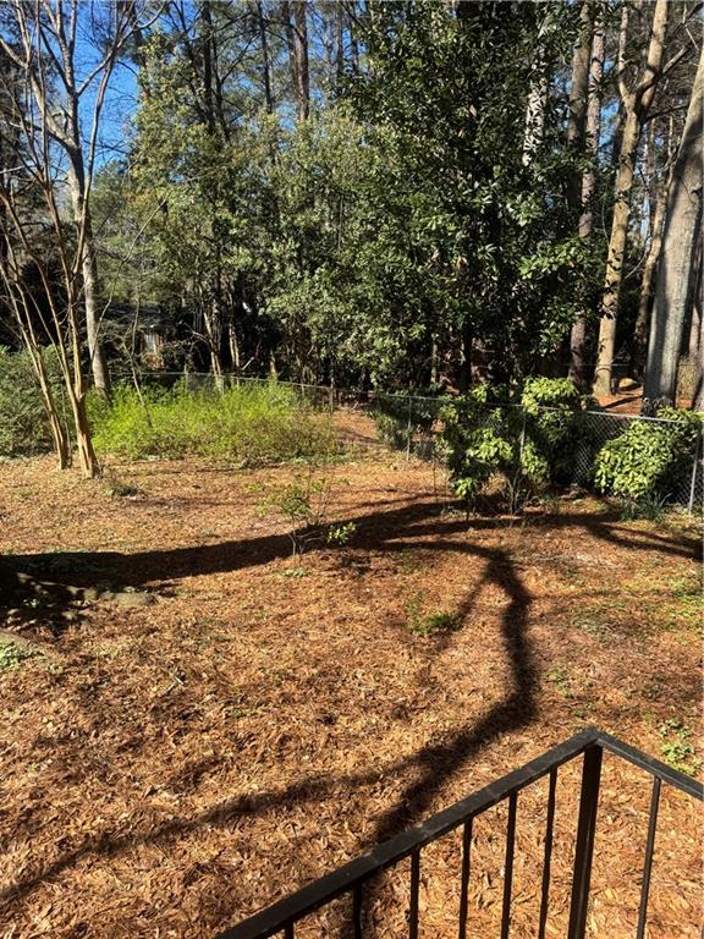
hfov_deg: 56.8
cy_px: 470
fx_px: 651
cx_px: 352
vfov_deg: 71.6
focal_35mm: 24
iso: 80
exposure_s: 1/1339
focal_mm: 6.76
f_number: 1.78
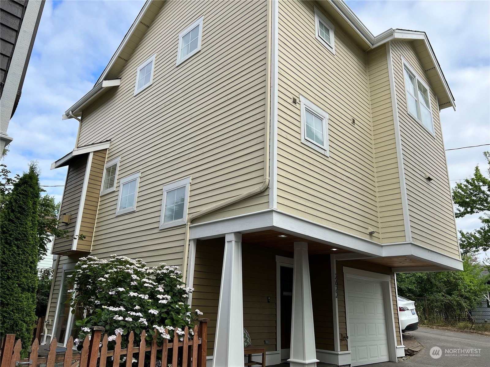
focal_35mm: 26
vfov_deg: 53.1
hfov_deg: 67.3
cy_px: 184
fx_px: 368
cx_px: 245
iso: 50
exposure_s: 1/1779
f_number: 1.5
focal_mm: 5.7
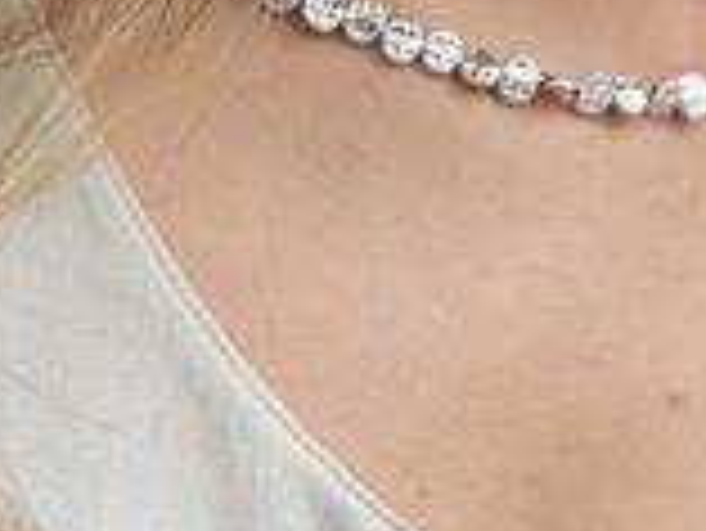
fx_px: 3327
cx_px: 719
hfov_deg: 12.0
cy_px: -25
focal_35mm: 163
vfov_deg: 9.1
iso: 64
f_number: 1.78
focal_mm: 6.76
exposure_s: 1/1152
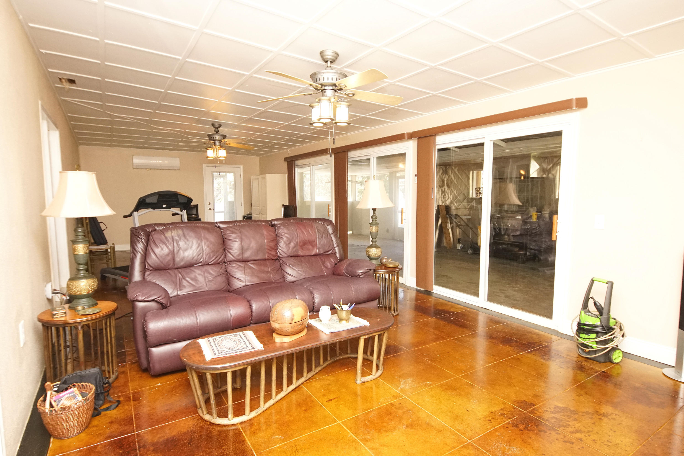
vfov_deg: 67.4
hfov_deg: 90.0
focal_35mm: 18
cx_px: 342
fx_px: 342
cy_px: 228
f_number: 4.5
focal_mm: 12
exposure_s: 1/160
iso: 2500
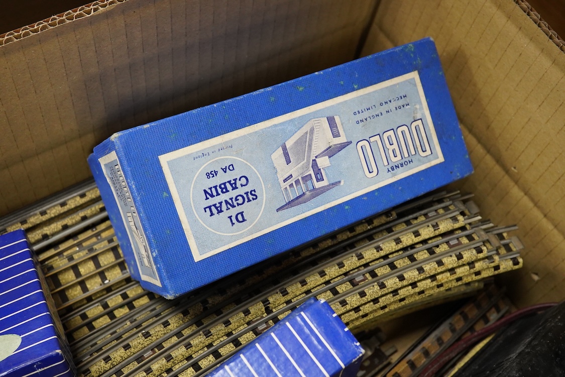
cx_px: 282
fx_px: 706
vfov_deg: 29.9
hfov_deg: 43.6
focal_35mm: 45
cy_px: 188
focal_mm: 30
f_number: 11
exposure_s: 1/80
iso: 2500
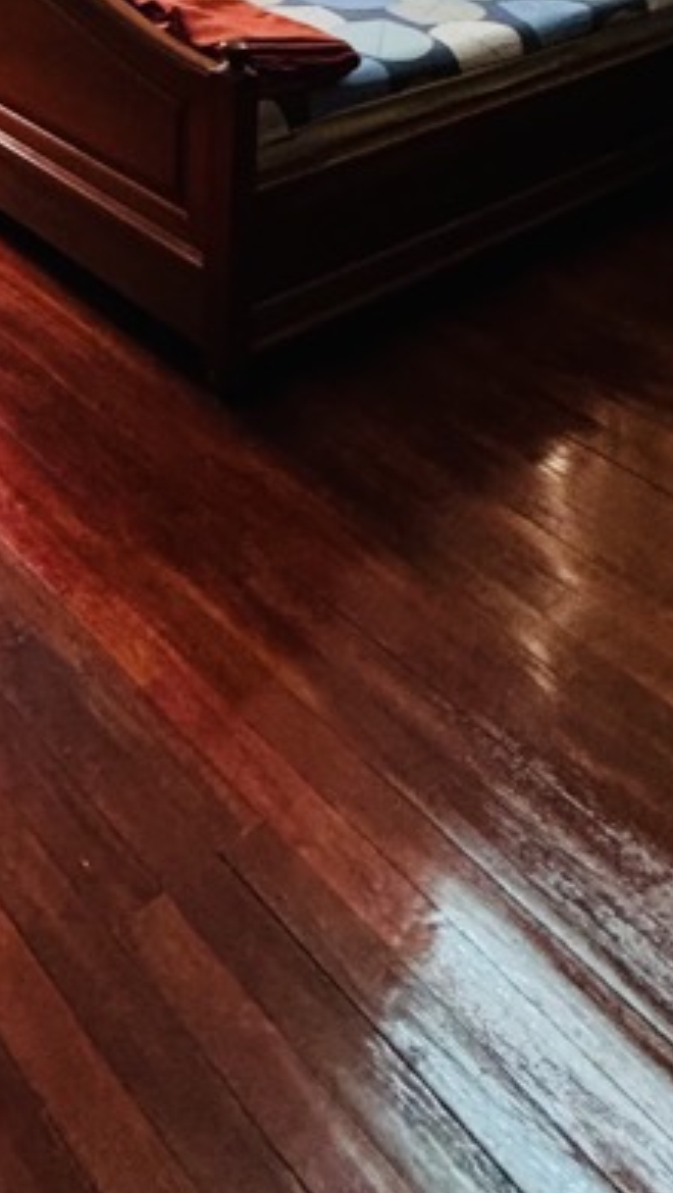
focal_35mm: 40
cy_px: -364
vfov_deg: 34.8
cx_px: -128
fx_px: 1266
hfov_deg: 26.5
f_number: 2.2
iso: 320
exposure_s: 1/50
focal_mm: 2.22
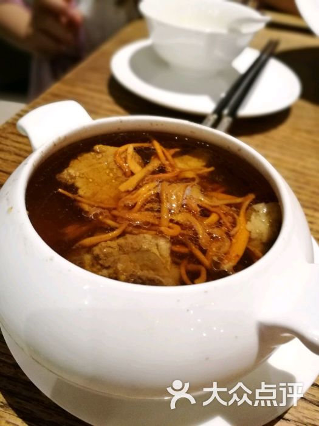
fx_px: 332
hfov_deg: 51.4
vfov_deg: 65.3
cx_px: 160
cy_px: 213
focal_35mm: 27
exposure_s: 1/20
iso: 640
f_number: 4
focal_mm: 4.5
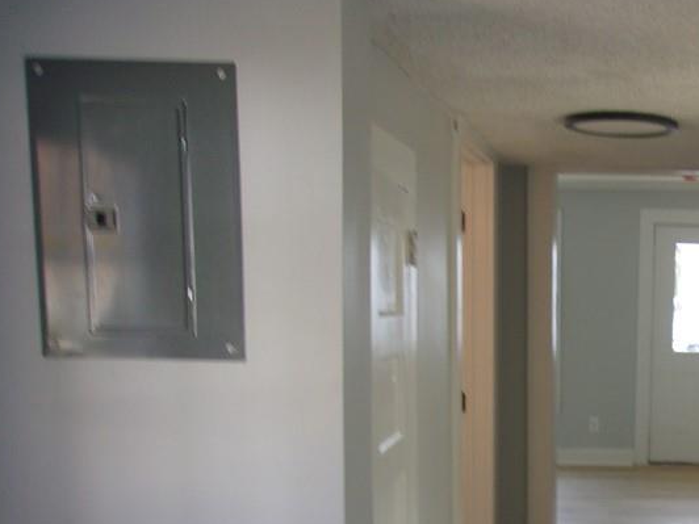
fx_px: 1050
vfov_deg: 27.3
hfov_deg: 34.3
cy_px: 445
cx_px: 661
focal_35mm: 52
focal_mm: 4.9
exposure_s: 1/38
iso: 80
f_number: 3
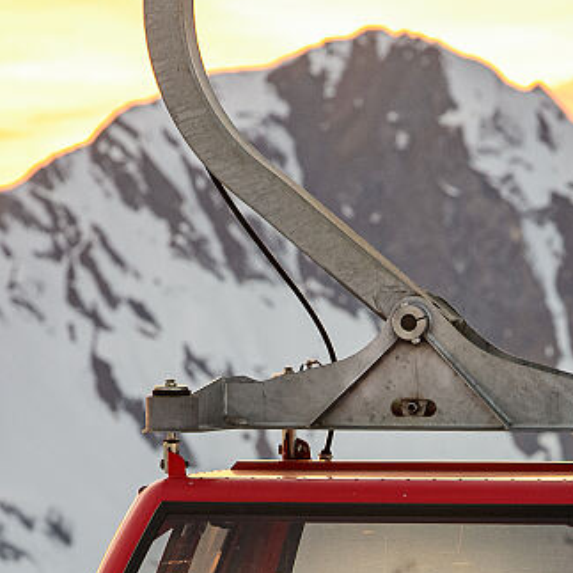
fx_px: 12454
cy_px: 648
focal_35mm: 665
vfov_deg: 2.6
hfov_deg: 2.6
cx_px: 412
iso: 400
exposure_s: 1/15
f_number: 8
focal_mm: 180
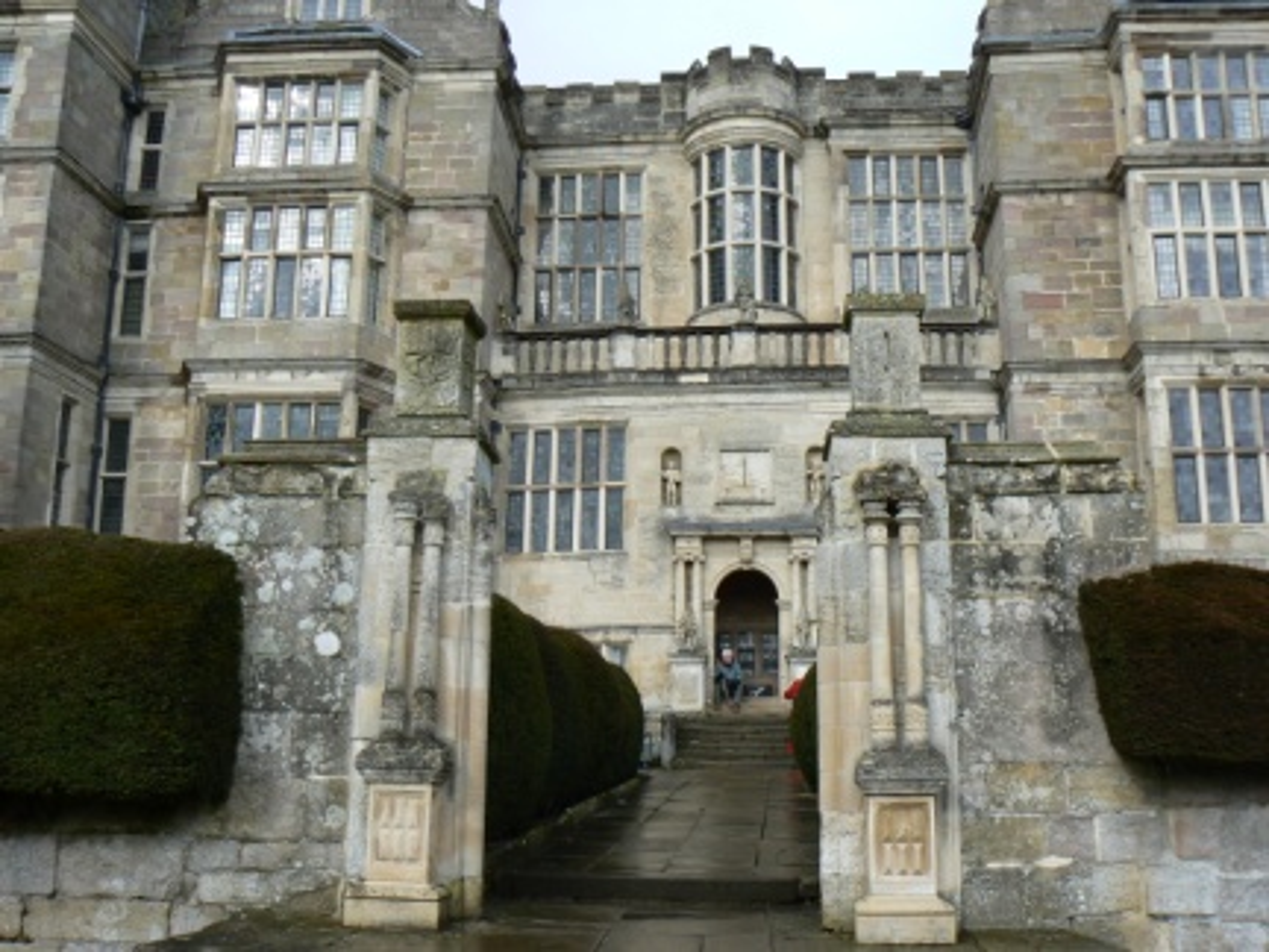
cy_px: 476
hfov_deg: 51.4
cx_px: 634
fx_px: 1320
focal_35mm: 36
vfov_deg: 39.7
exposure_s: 1/250
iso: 80
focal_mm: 6
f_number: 5.6
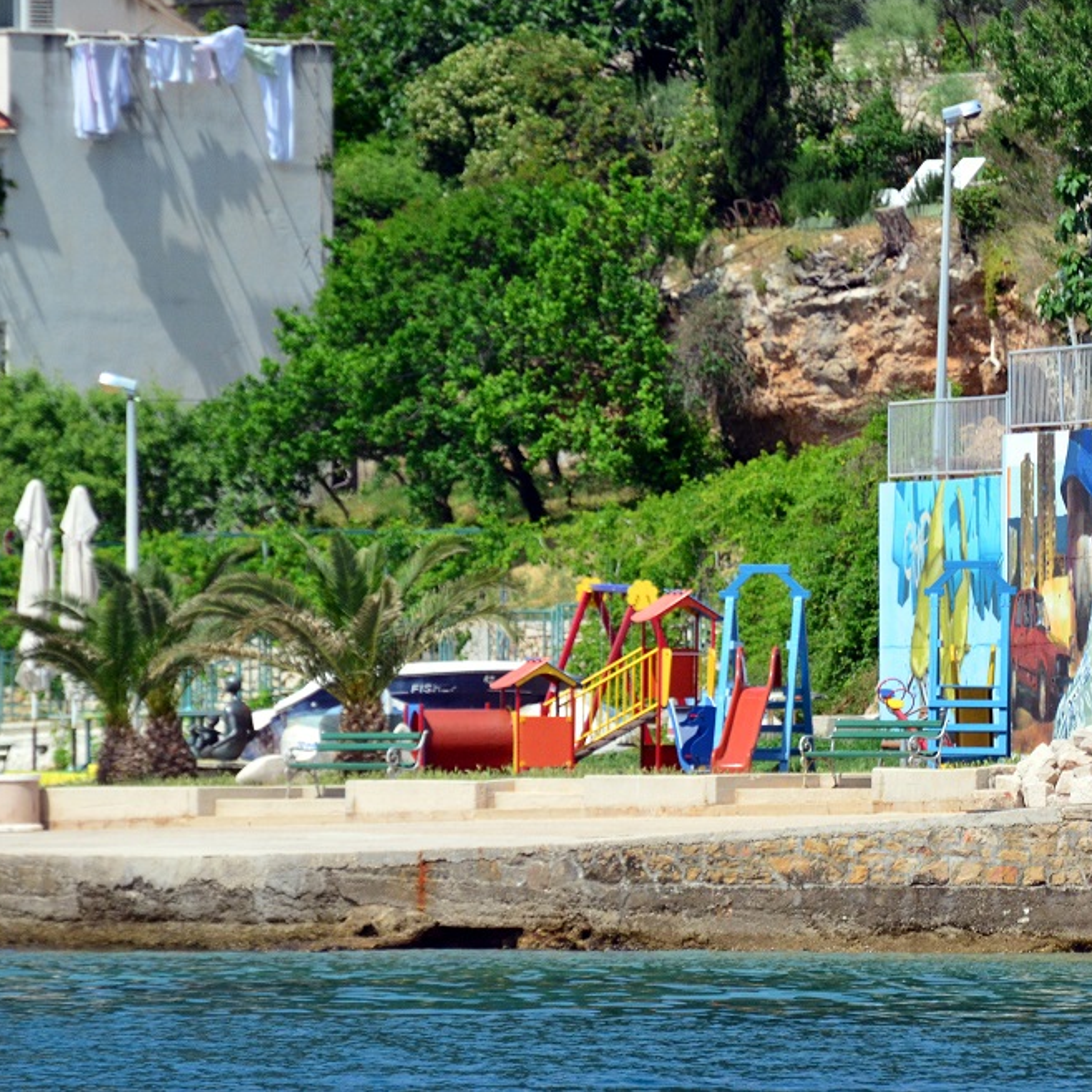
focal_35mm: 579
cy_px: 545
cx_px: 794
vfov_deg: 3.0
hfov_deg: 3.0
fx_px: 20665
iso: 1600
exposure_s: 1/8000
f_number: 6.3
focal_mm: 300
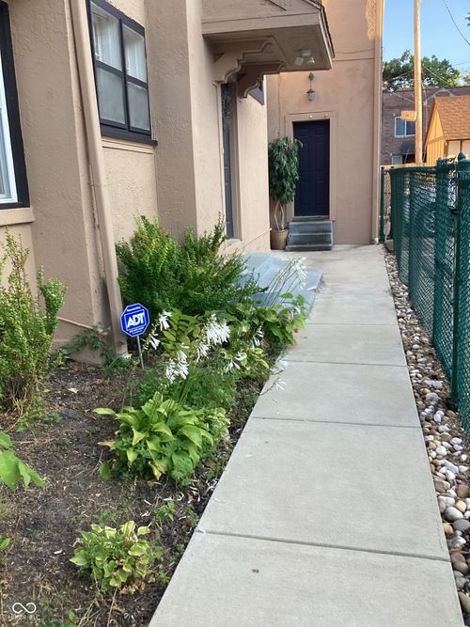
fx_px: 561
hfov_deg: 45.4
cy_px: 314
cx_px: 235
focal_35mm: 31
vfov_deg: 58.4
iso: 50
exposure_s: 1/120
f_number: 2.4
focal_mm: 3.3
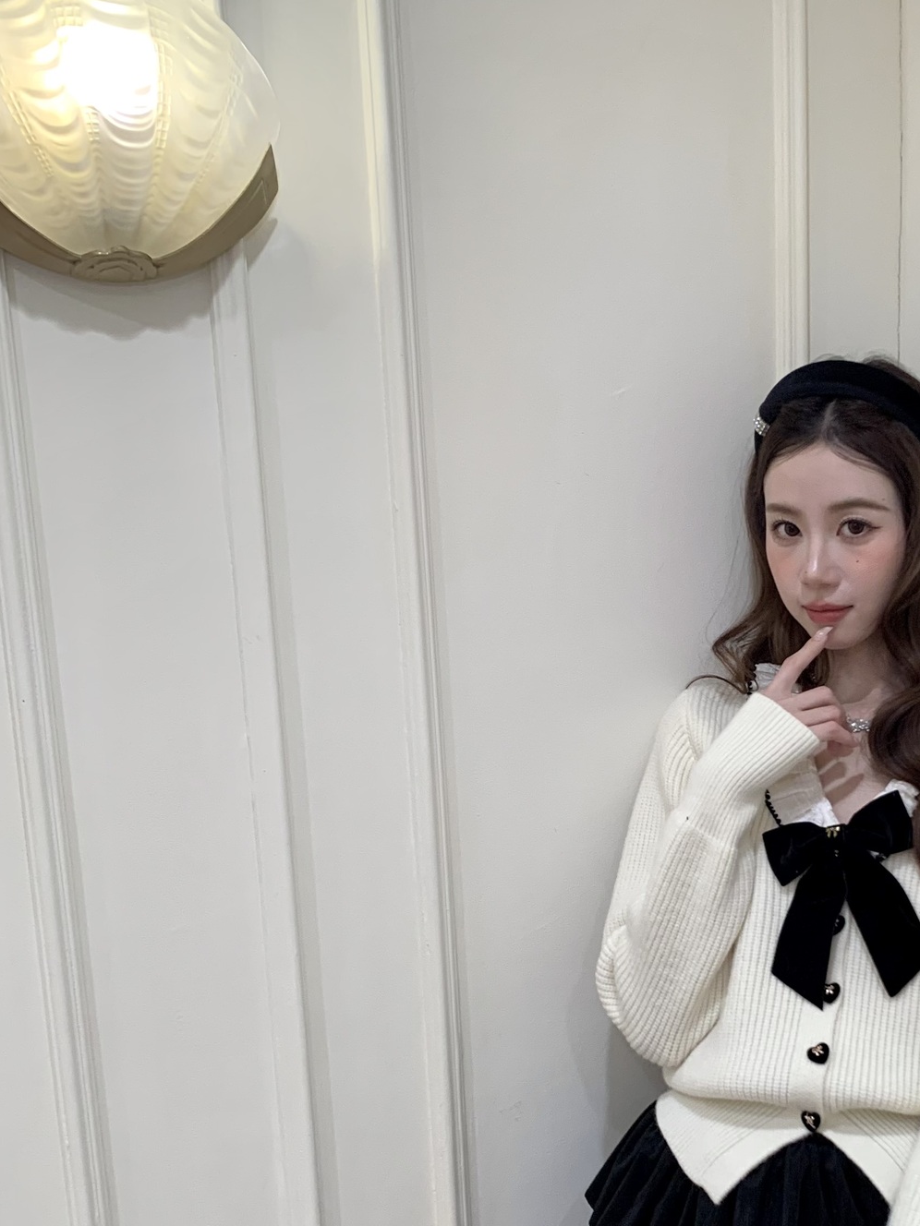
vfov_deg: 39.7
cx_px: 785
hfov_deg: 29.9
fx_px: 1666
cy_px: 857
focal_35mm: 47
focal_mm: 4.25
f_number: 1.8
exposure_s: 1/100
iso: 80
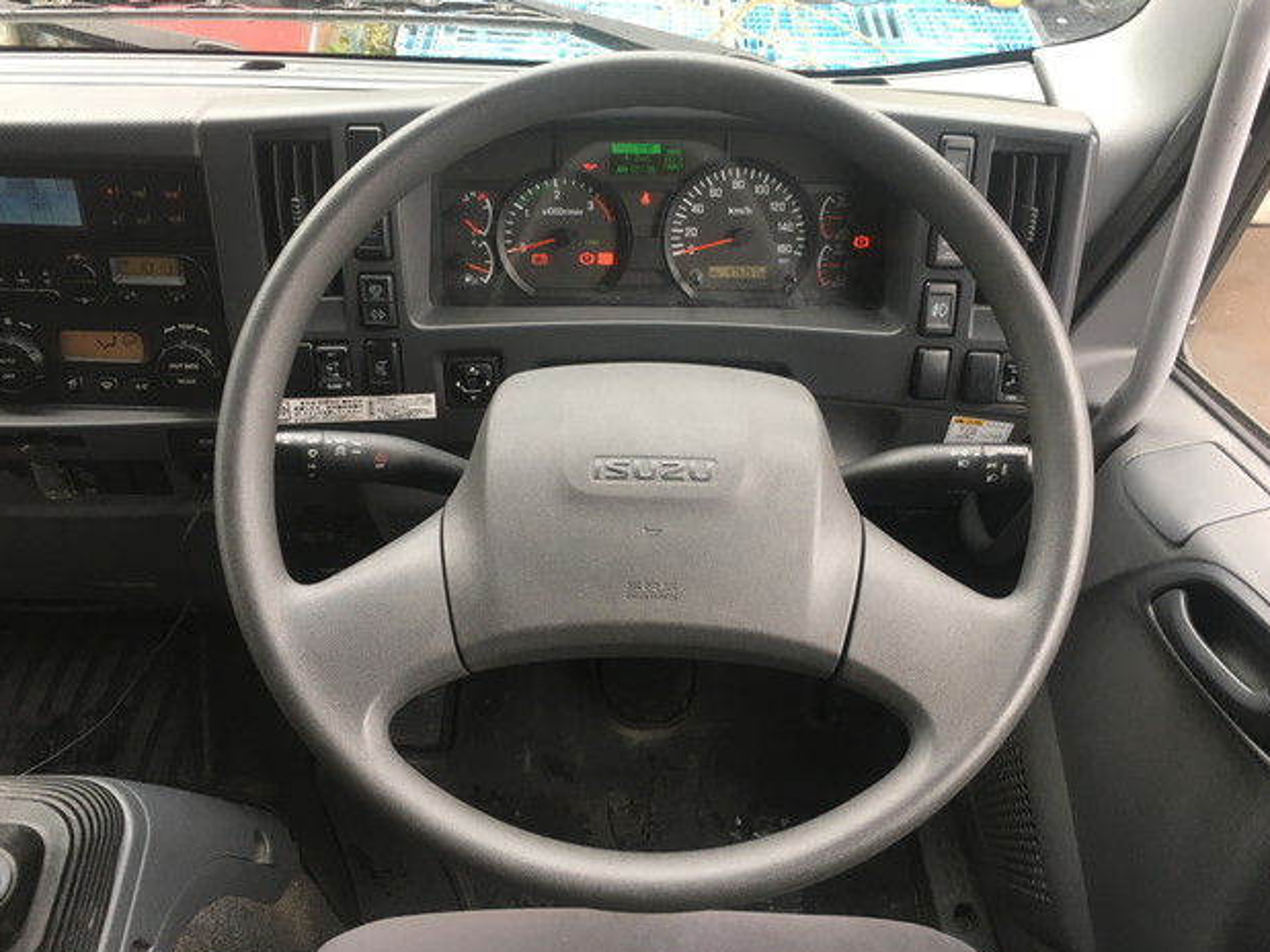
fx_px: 1100
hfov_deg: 60.0
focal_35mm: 30
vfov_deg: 46.8
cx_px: 652
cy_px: 470
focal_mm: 4.15
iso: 25
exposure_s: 1/40
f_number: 2.2
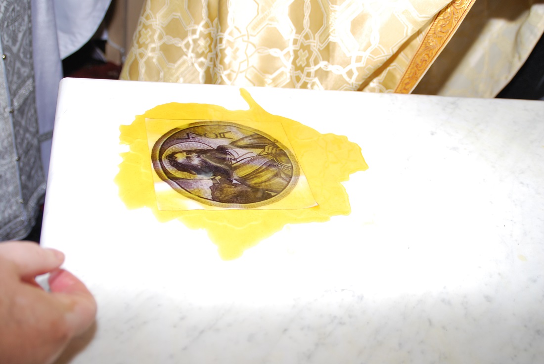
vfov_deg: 32.0
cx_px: 272
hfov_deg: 46.4
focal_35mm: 42
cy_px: 182
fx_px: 635
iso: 200
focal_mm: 28
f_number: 5
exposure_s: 1/60
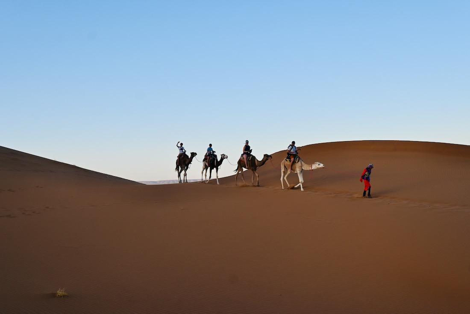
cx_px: 235
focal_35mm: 47
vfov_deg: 28.5
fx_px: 617
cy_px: 157
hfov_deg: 41.7
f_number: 5.6
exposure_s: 1/250
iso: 110
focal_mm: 31.5
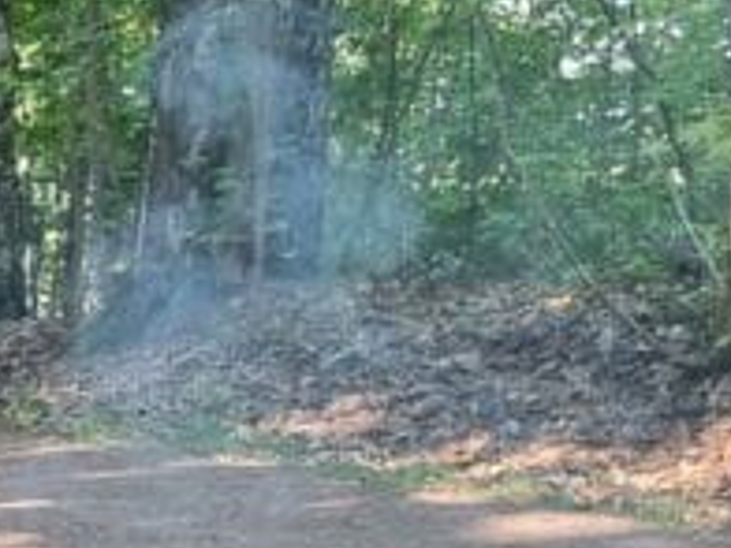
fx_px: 1985
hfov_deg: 16.9
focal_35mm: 94
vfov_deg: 15.0
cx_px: -619
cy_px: 701
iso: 80
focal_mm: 6.7
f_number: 1.8
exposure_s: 1/100
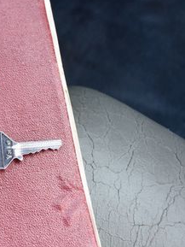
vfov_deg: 20.4
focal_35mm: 96
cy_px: 123
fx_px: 684
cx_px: -64
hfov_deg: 14.7
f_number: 5.6
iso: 800
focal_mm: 30
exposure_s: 1/125
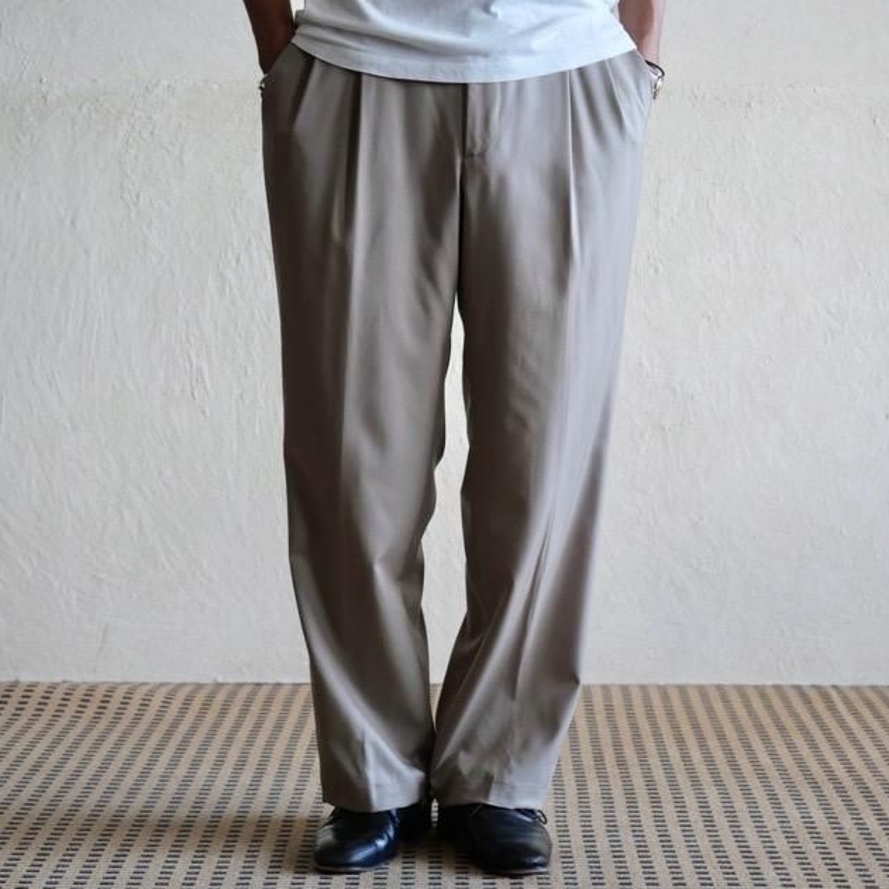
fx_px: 2499
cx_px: 445
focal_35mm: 86
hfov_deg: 20.2
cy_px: 347
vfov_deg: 20.1
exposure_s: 1/80
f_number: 3.9
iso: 800
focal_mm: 36
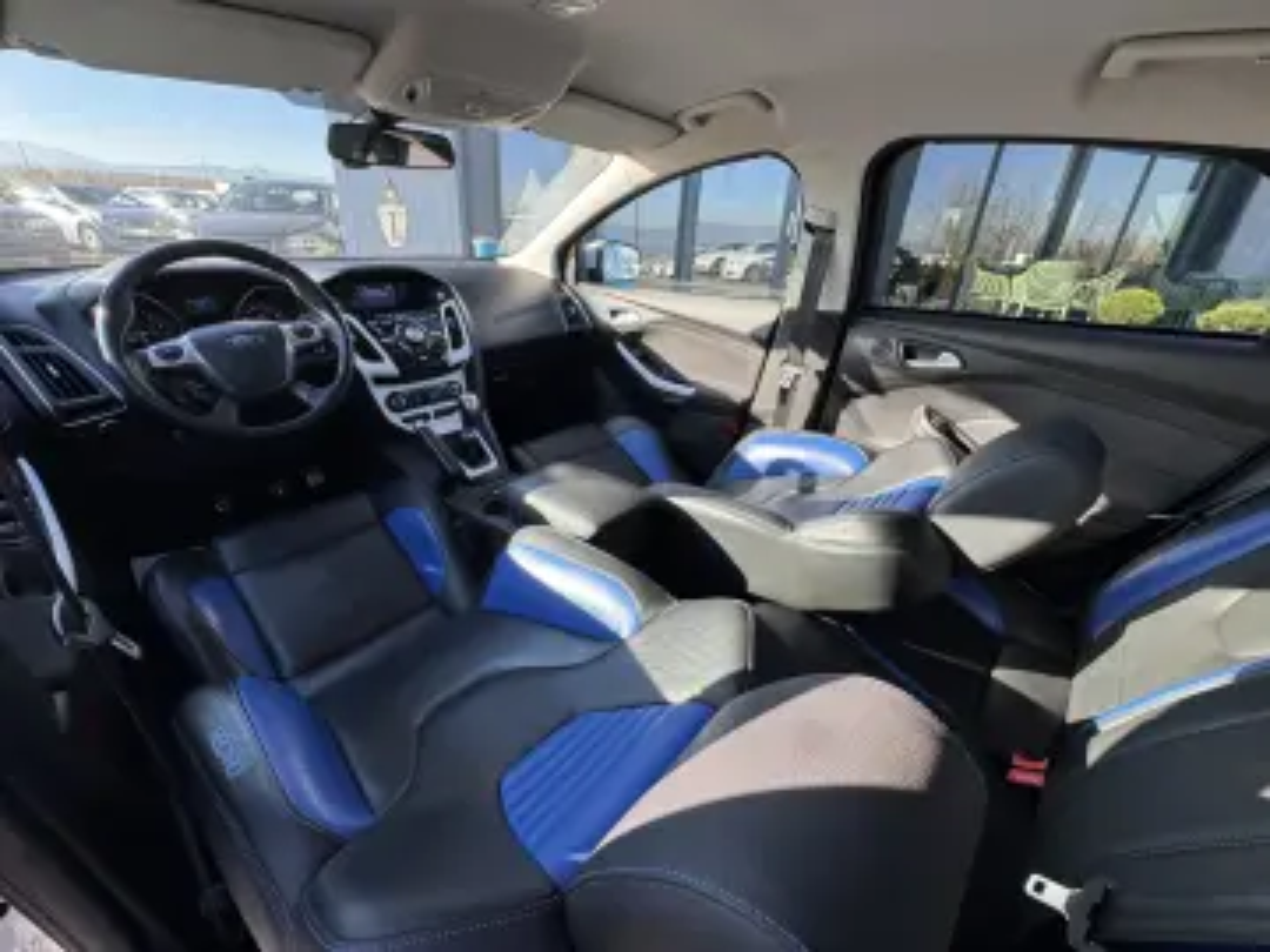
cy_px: 476
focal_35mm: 14
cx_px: 635
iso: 40
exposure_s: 1/111
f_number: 2.2
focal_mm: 2.22
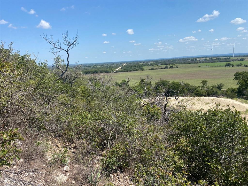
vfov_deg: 53.1
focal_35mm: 26
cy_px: 93
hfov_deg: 67.3
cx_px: 124
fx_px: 186
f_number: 1.8
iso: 32
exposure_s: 1/2890
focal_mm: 4.25
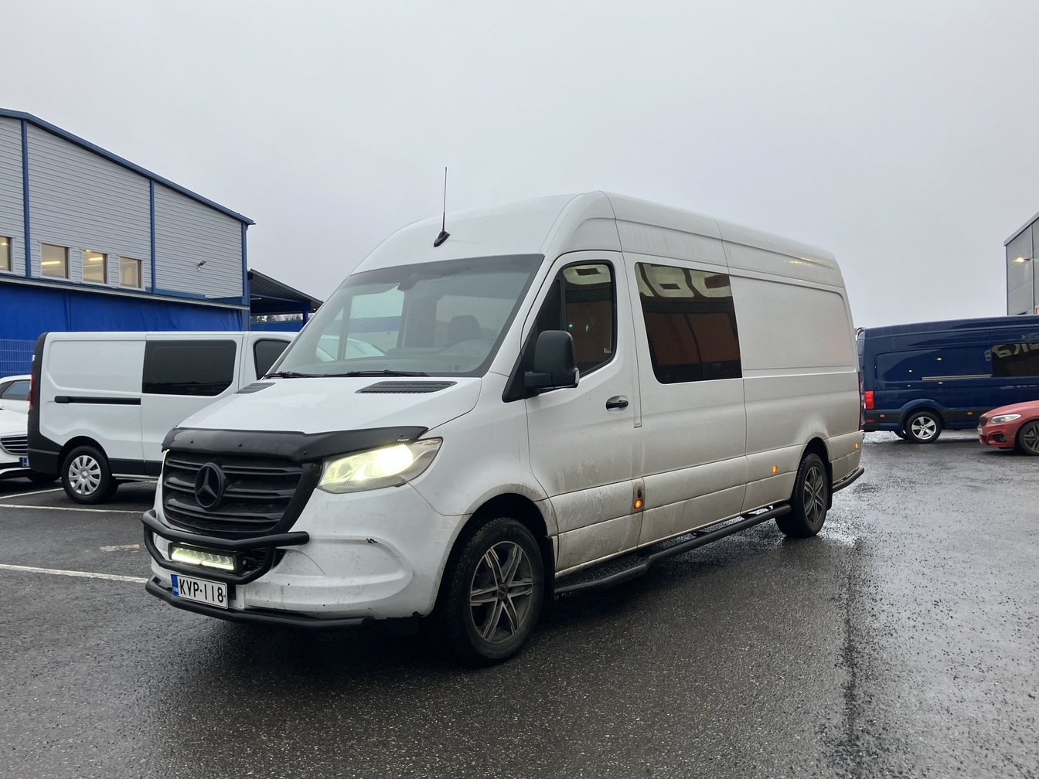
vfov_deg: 46.8
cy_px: 410
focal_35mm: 30
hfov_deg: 59.9
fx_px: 900
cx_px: 494
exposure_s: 1/100
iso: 40
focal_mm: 3.99
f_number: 1.8
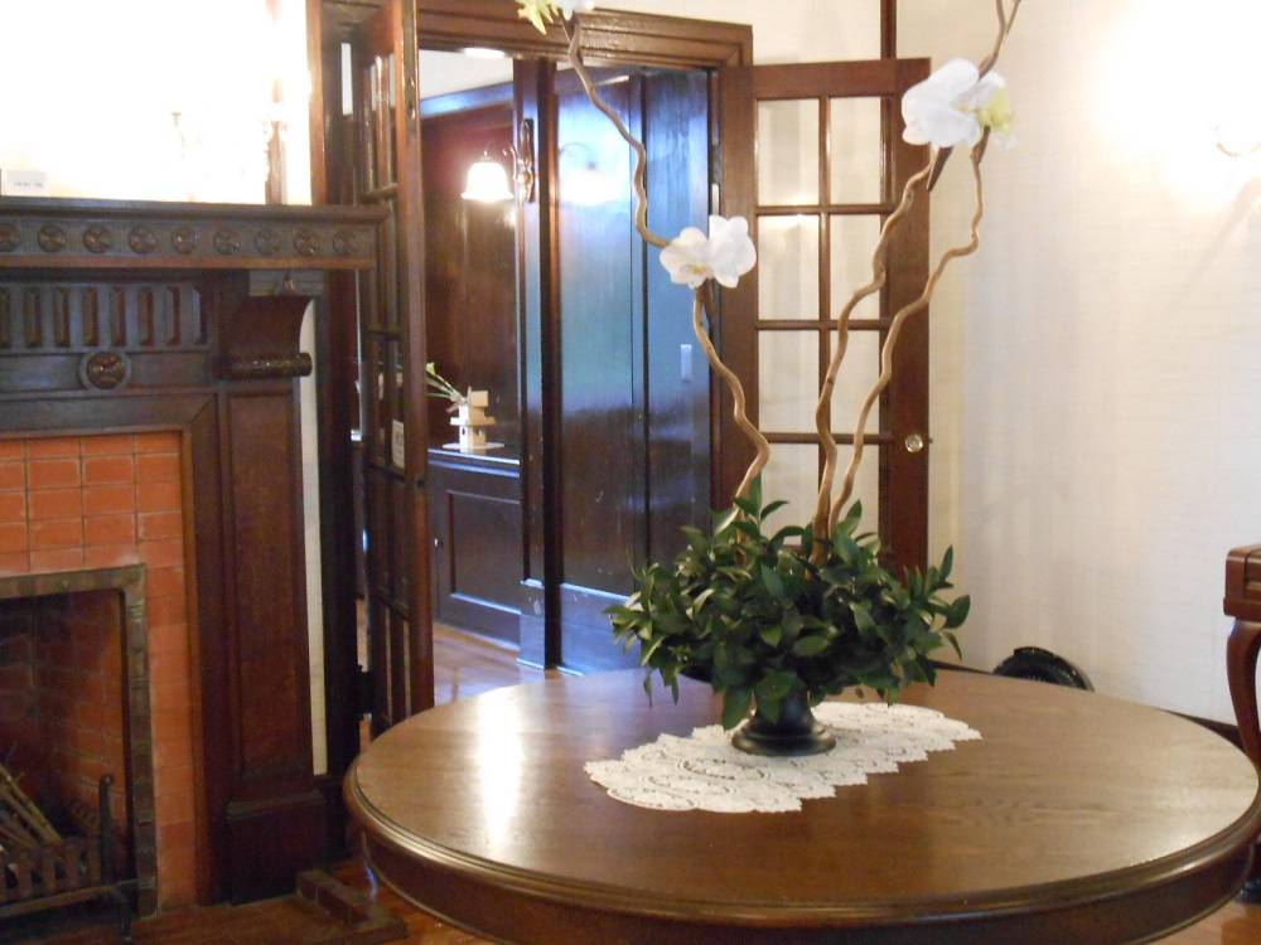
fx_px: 1785
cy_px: 472
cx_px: 630
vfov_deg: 29.7
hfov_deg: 38.9
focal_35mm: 49
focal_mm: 8.8
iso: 800
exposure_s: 1/8
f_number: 4.8
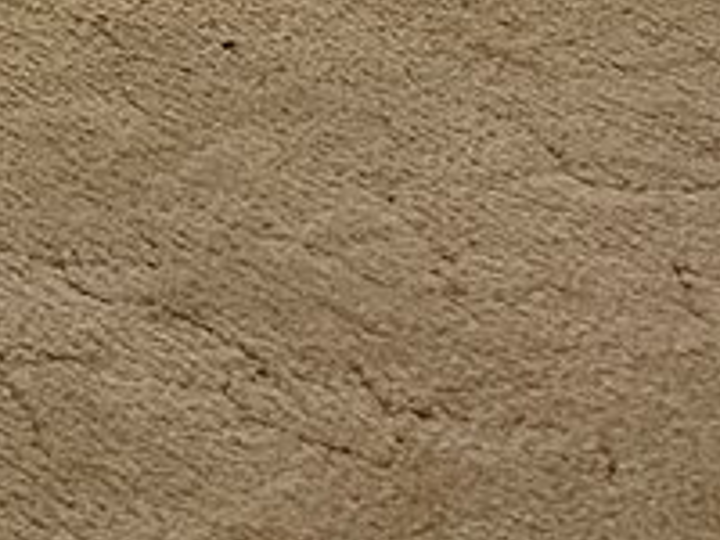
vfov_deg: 7.3
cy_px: -1042
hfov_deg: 8.6
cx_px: -1582
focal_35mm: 182
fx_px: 3786
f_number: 1.78
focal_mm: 6.86
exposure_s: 1/120
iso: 200
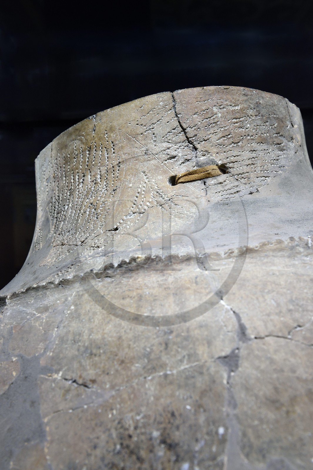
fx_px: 522
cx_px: 156
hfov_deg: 33.4
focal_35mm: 40
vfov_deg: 48.5
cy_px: 235
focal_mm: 40
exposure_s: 1/15
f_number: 10
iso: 1600
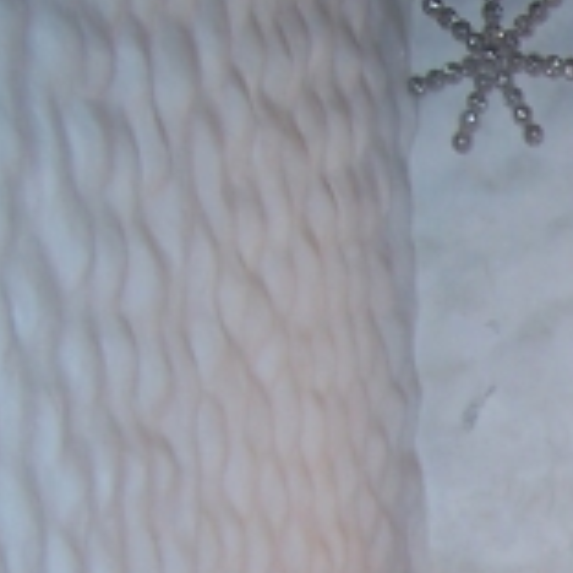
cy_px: 694
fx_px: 2584
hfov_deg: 11.4
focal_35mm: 138
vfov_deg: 12.4
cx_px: 1135
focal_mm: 6.3
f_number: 2.8
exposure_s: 1/60
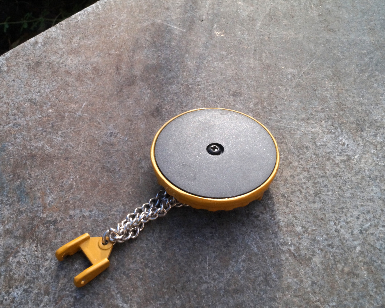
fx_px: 467
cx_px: 163
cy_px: 154
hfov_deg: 44.6
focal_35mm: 41
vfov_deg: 36.5
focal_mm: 24
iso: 1000
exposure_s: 1/60
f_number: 22
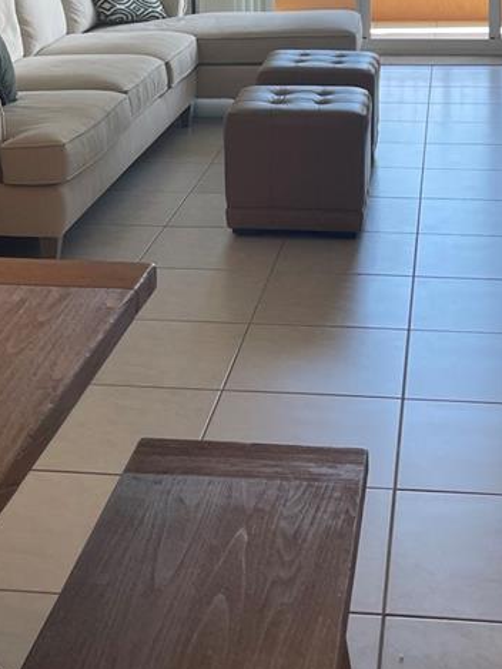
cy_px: 3
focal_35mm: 64
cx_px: 270
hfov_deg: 22.9
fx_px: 1237
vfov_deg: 28.4
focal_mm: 5.1
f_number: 1.6
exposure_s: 1/120
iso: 32
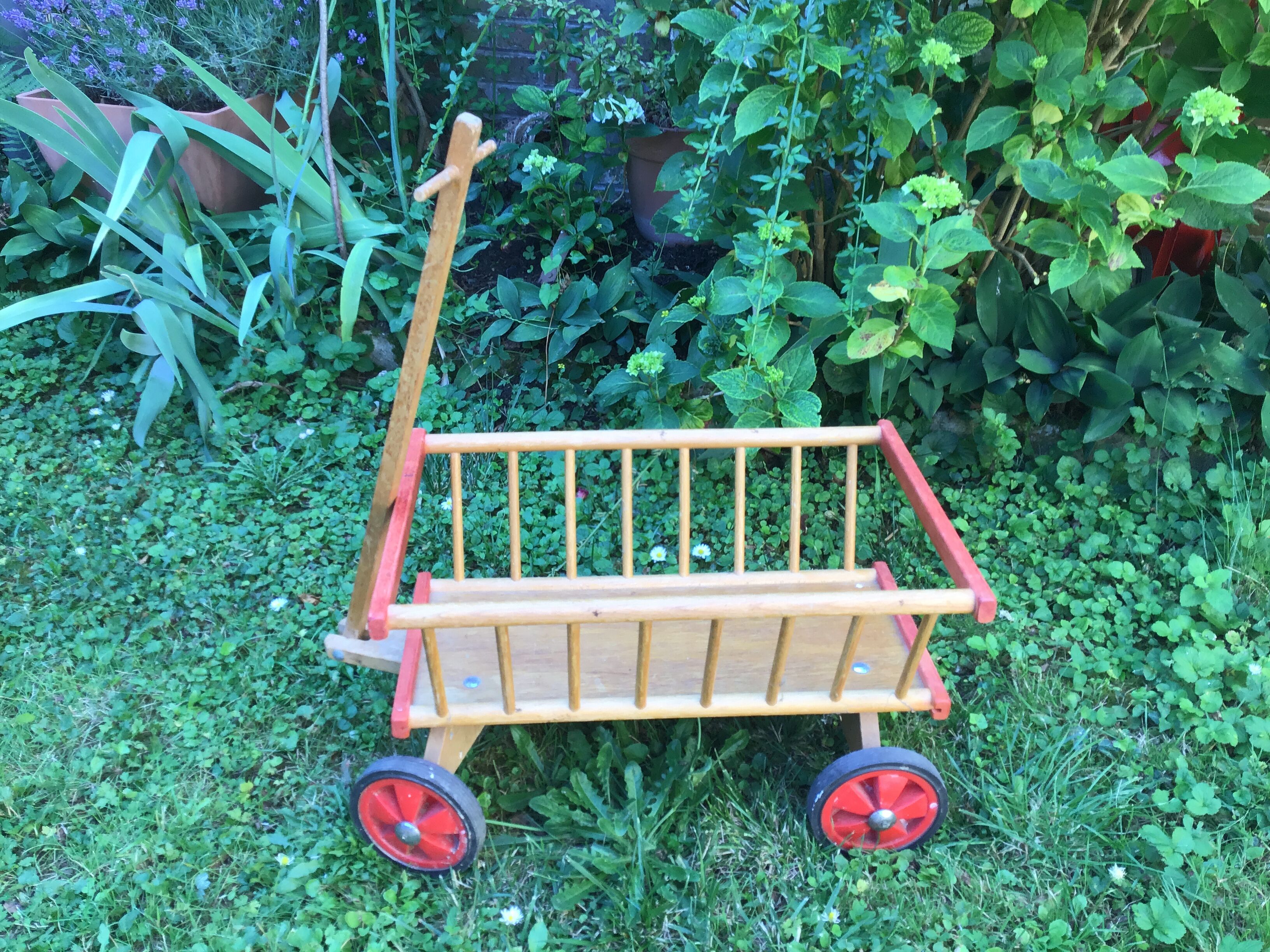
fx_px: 1137
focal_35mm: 31
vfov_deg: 45.4
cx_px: 635
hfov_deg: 58.4
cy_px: 476
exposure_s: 1/50
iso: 32
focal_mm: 3.3
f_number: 2.4
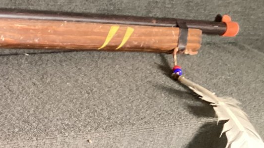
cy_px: 236
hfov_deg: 19.9
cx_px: -105
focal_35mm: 96
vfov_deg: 11.9
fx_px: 672
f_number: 2.4
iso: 320
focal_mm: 3.3
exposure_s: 1/30
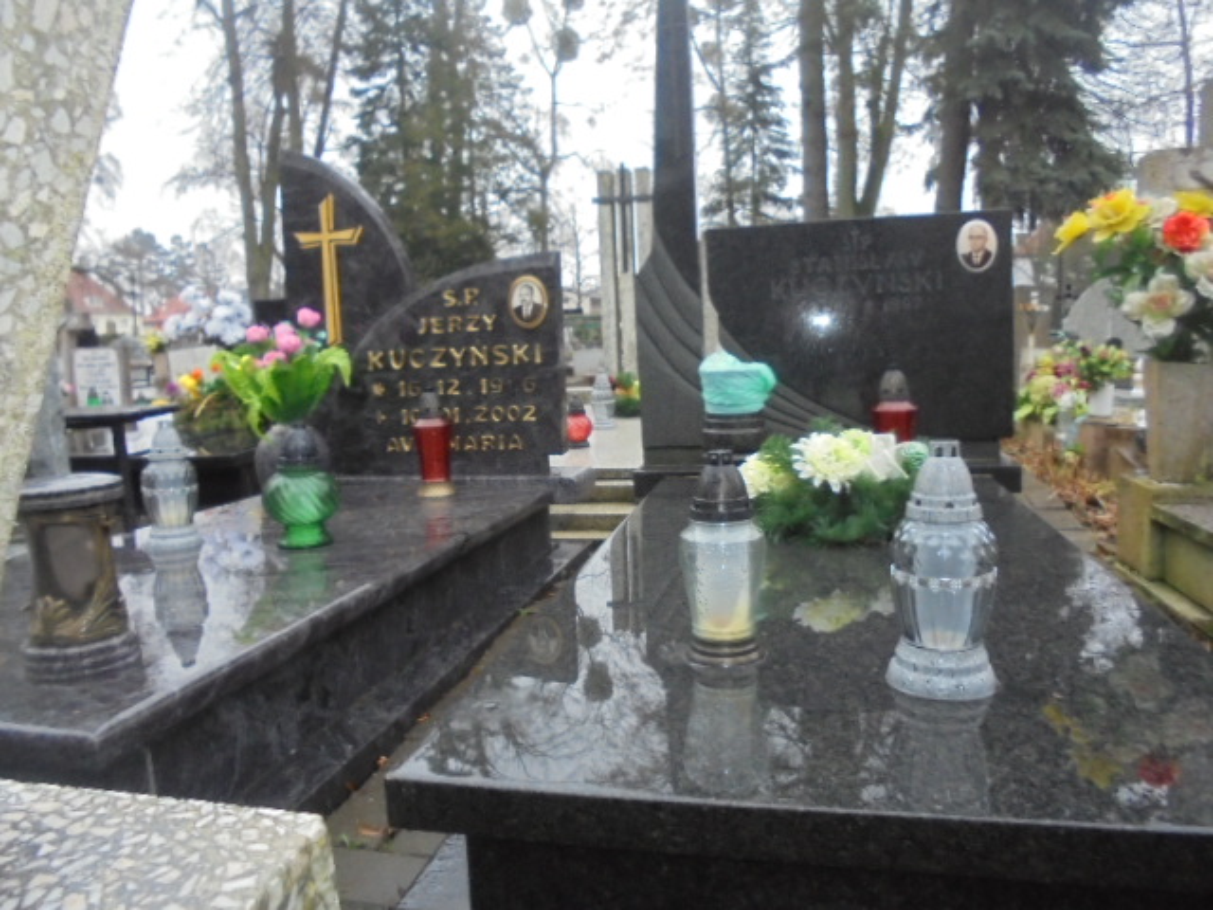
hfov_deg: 67.3
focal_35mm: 26
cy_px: 455
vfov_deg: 53.1
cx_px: 606
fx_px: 911
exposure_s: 1/25
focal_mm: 4.6
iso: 400
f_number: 3.5
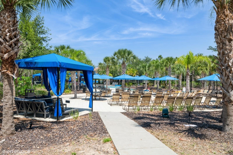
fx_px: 194
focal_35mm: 30
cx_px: 116
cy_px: 78
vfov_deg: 43.6
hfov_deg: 62.0
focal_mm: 20
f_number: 11
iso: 200
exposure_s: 1/320
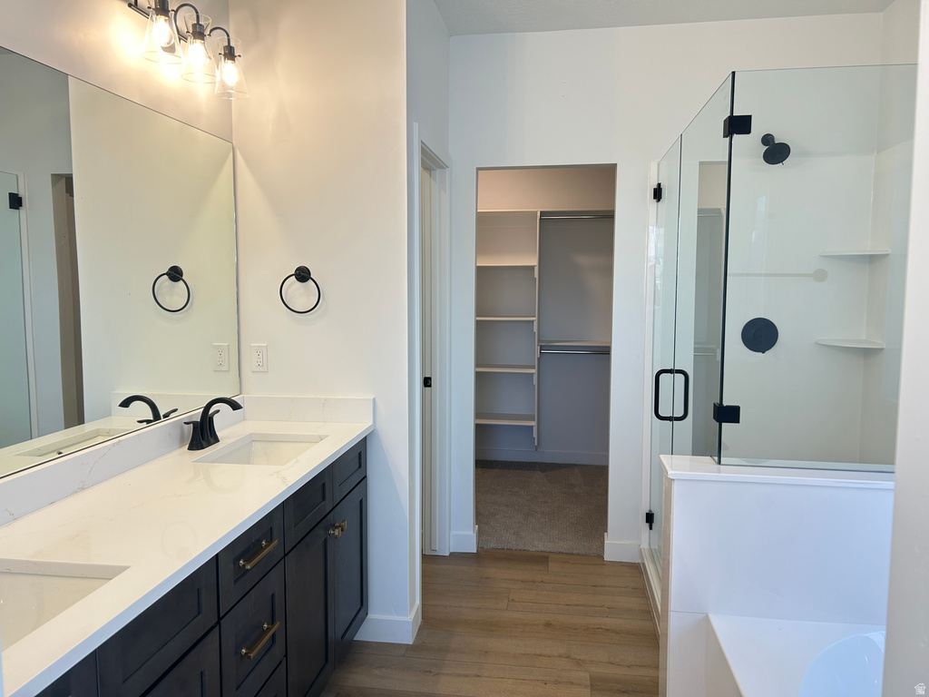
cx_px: 464
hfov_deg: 67.3
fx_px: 698
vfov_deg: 53.1
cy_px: 348
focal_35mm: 26
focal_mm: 5.7
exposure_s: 1/120
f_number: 1.5
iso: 50
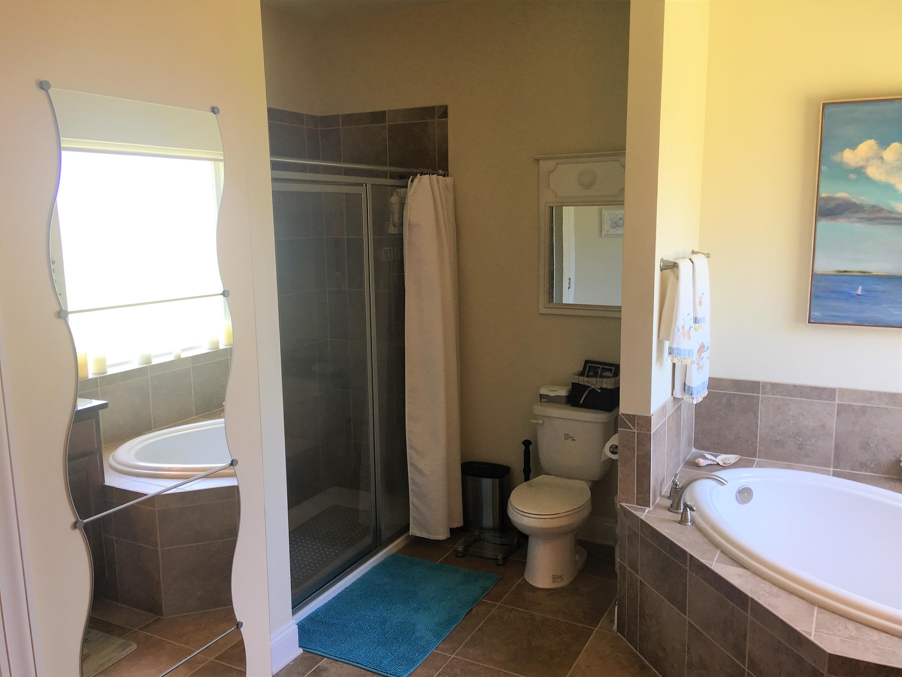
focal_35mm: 29
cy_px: 338
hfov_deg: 61.7
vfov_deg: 48.2
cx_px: 451
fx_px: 756
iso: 25
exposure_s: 1/40
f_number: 2.2
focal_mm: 4.15
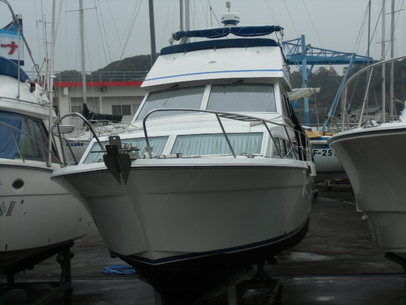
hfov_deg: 28.6
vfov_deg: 21.6
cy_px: 152
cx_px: 203
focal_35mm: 68
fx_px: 798
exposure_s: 1/160
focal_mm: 12.1
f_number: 4.7
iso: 64
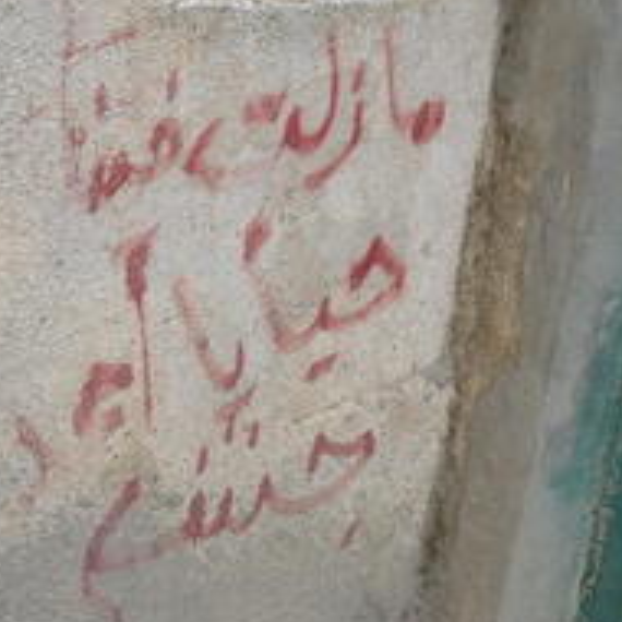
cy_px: 291
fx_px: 1199
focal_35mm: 59
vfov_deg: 29.1
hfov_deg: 29.0
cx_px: 236
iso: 125
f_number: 5.6
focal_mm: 22
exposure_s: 1/125
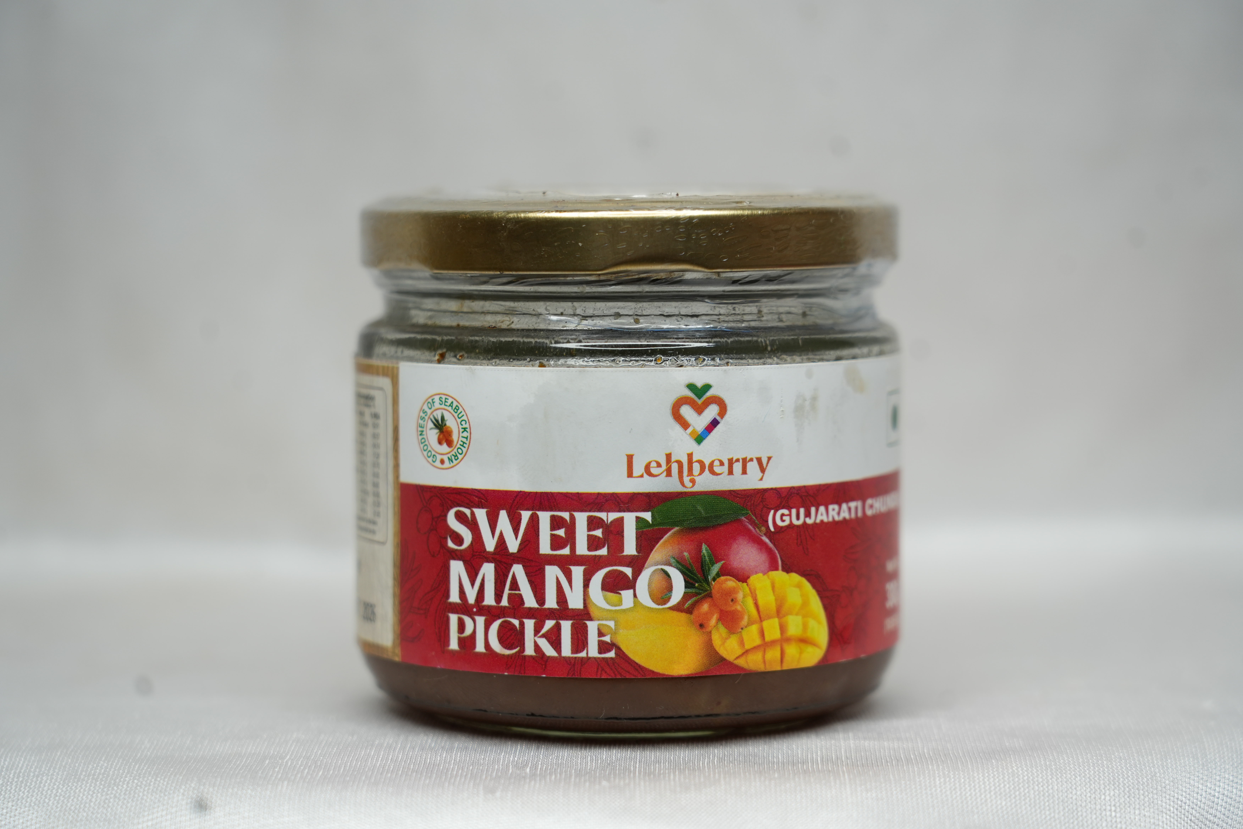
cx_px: 622
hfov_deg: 20.6
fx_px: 3418
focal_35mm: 99
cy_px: 414
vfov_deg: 13.8
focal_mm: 99
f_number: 5
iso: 250
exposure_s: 1/80
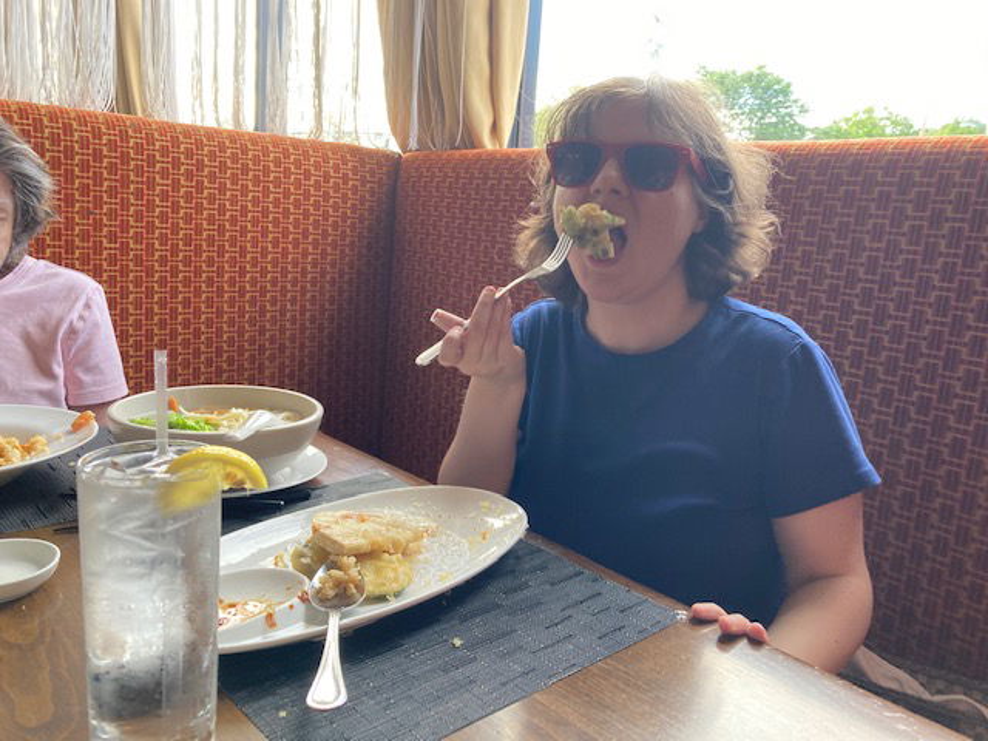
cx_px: 494
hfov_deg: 63.4
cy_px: 370
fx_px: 799
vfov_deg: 49.7
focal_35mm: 28
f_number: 1.8
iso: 64
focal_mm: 3.99
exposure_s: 1/60
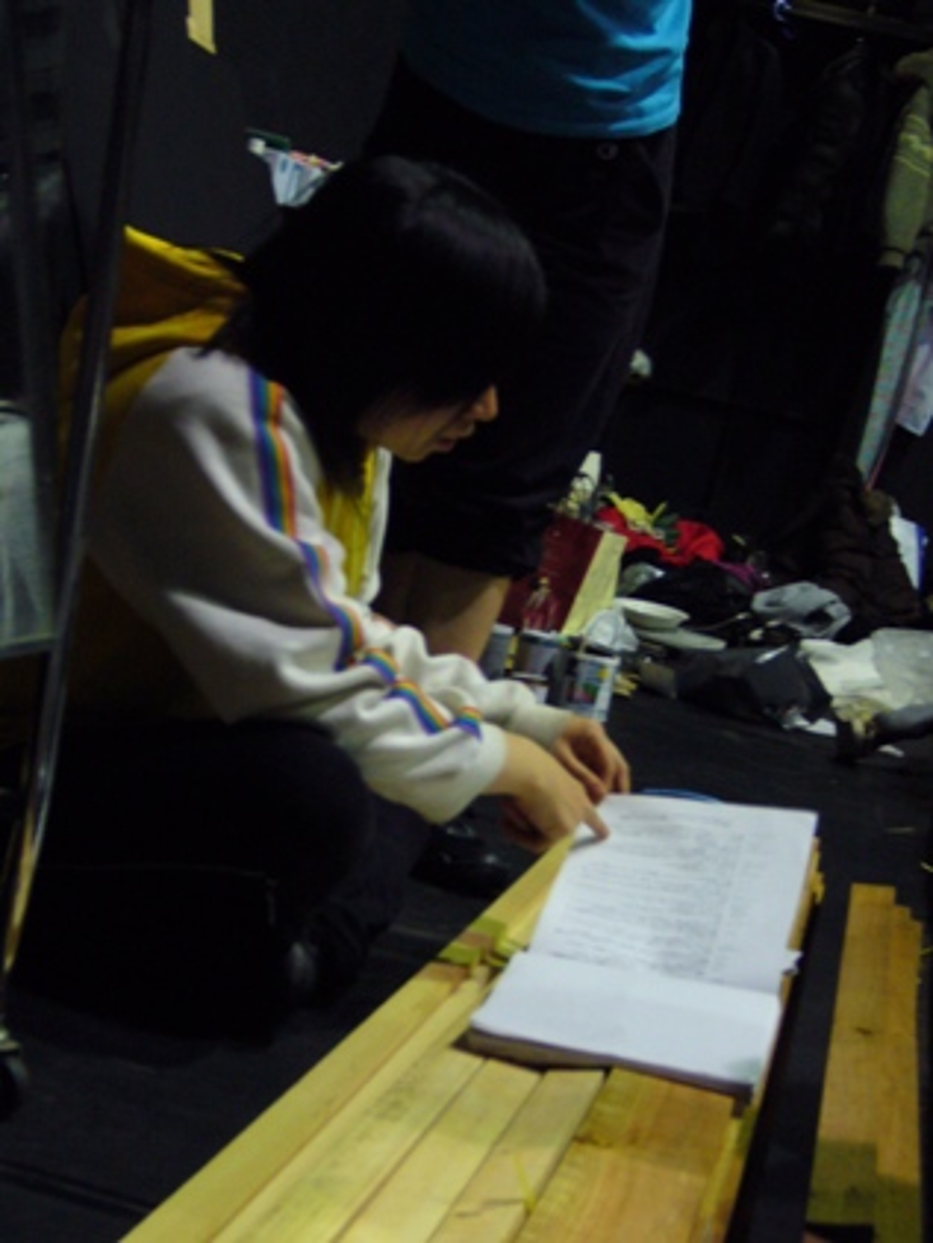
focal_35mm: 74
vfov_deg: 26.3
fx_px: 2657
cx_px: 466
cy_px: 622
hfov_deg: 19.9
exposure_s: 1/8
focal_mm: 12.2
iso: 200
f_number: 4.1
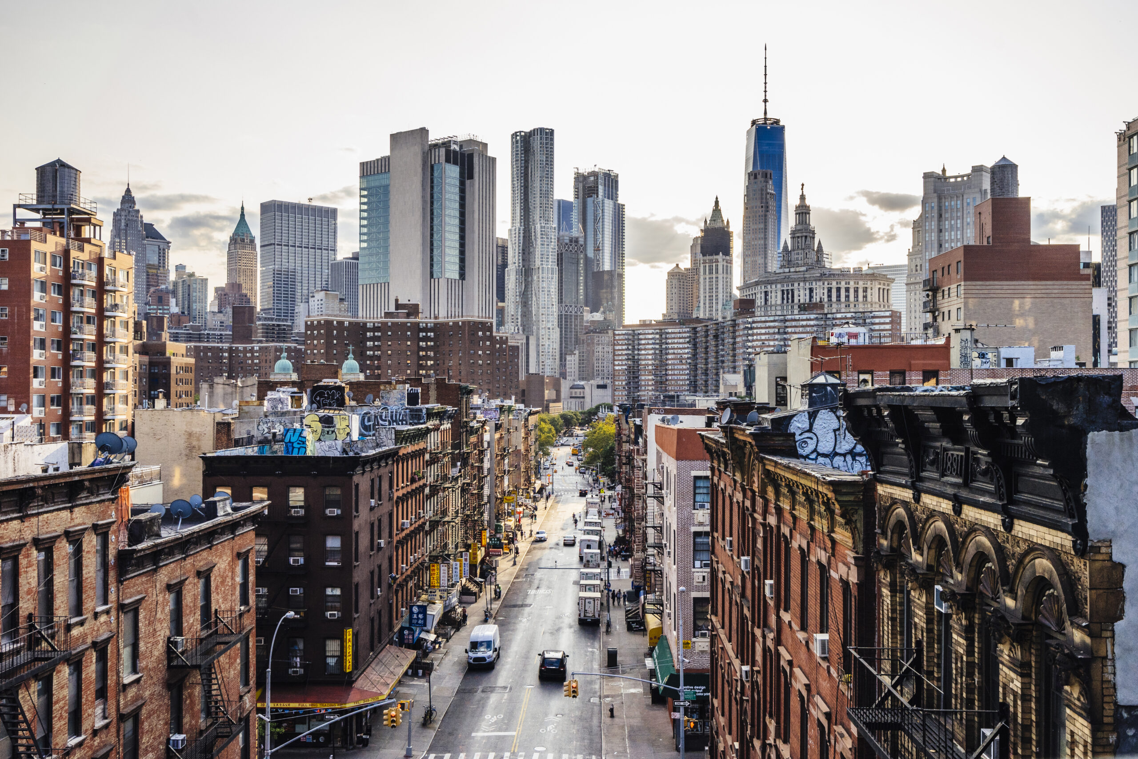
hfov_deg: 54.4
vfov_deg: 37.9
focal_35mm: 35
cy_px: 380
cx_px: 569
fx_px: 1106
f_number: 8
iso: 800
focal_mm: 35
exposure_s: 1/800
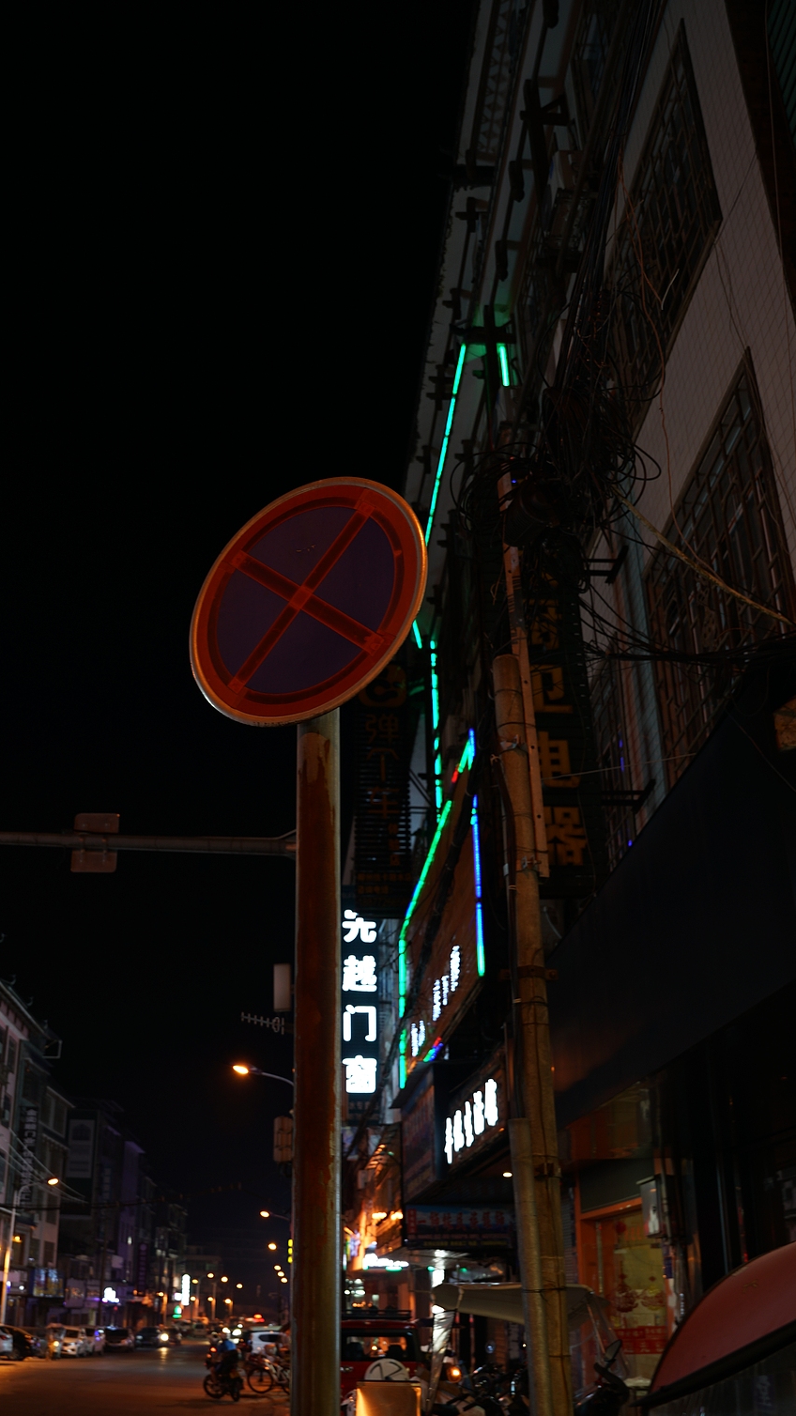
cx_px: 277
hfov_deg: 36.4
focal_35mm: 32
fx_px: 1201
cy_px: 792
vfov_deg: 60.8
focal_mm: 24
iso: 100
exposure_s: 1/5
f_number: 3.5
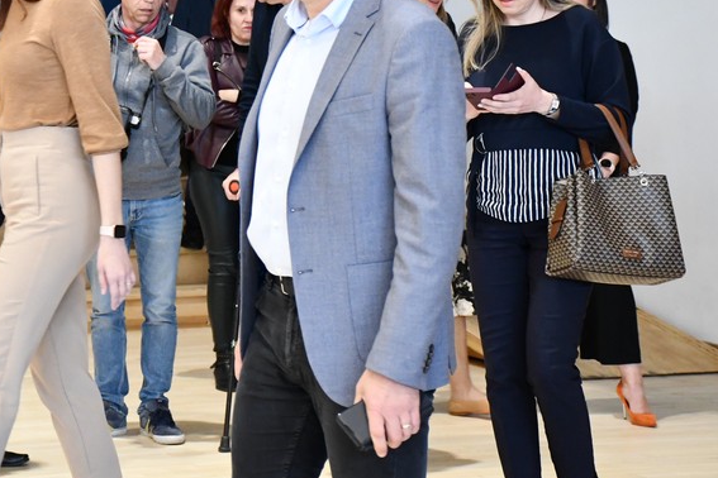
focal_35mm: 130
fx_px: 2593
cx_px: 90
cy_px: 79
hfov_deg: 15.6
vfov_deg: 10.5
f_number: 4.5
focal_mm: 48
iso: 2800
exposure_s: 1/125
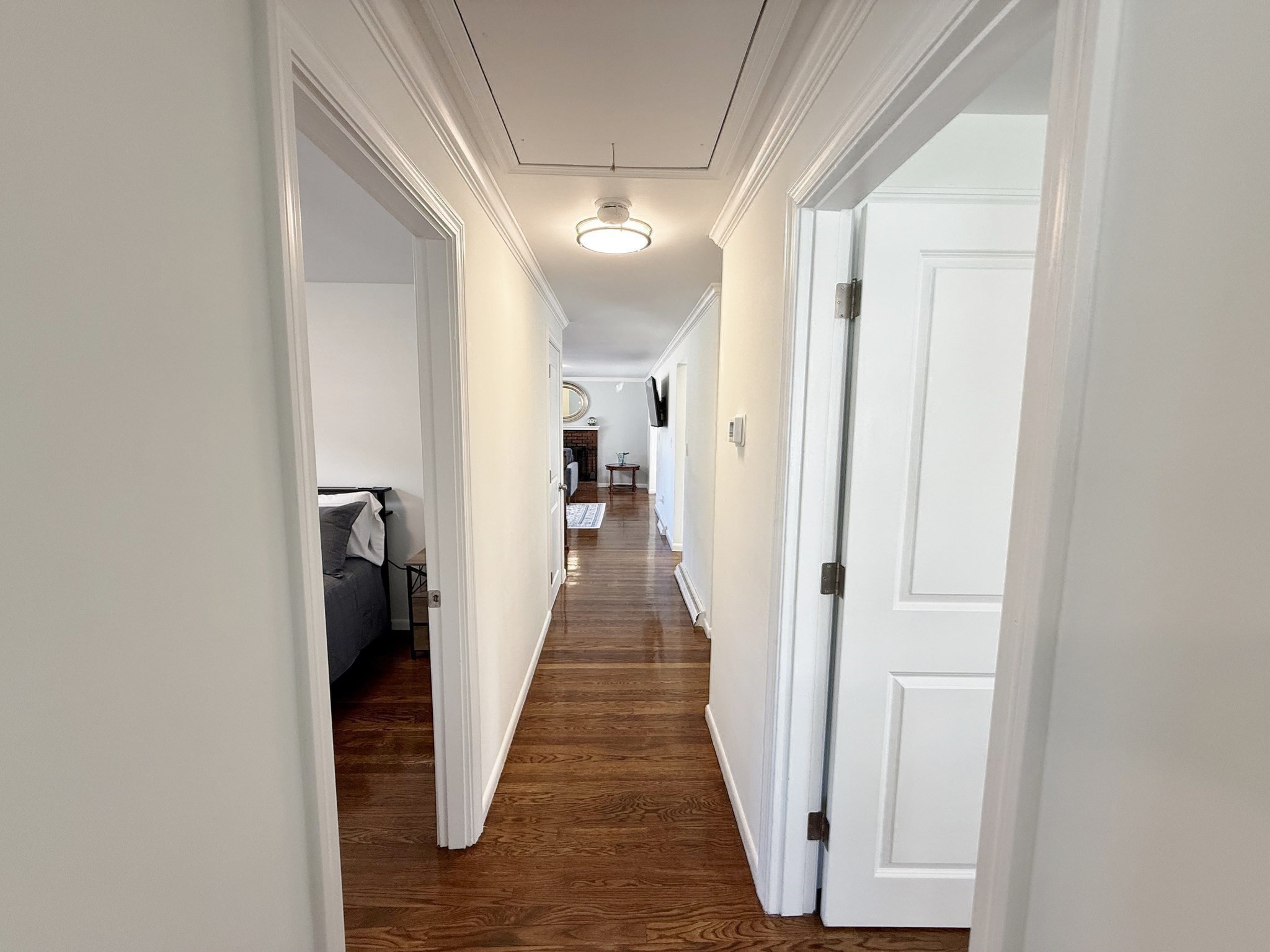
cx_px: 635
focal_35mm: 14
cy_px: 476
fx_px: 514
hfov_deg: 102.1
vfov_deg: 85.7
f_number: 2.2
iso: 125
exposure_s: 1/120
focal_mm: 2.22
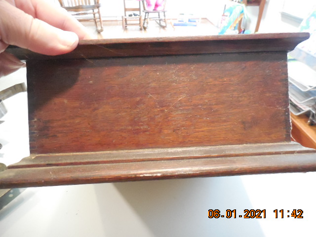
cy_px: 118
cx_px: 158
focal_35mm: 25
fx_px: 228
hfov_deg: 69.4
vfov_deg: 54.9
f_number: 3.7
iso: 1600
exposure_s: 1/10
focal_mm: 4.5
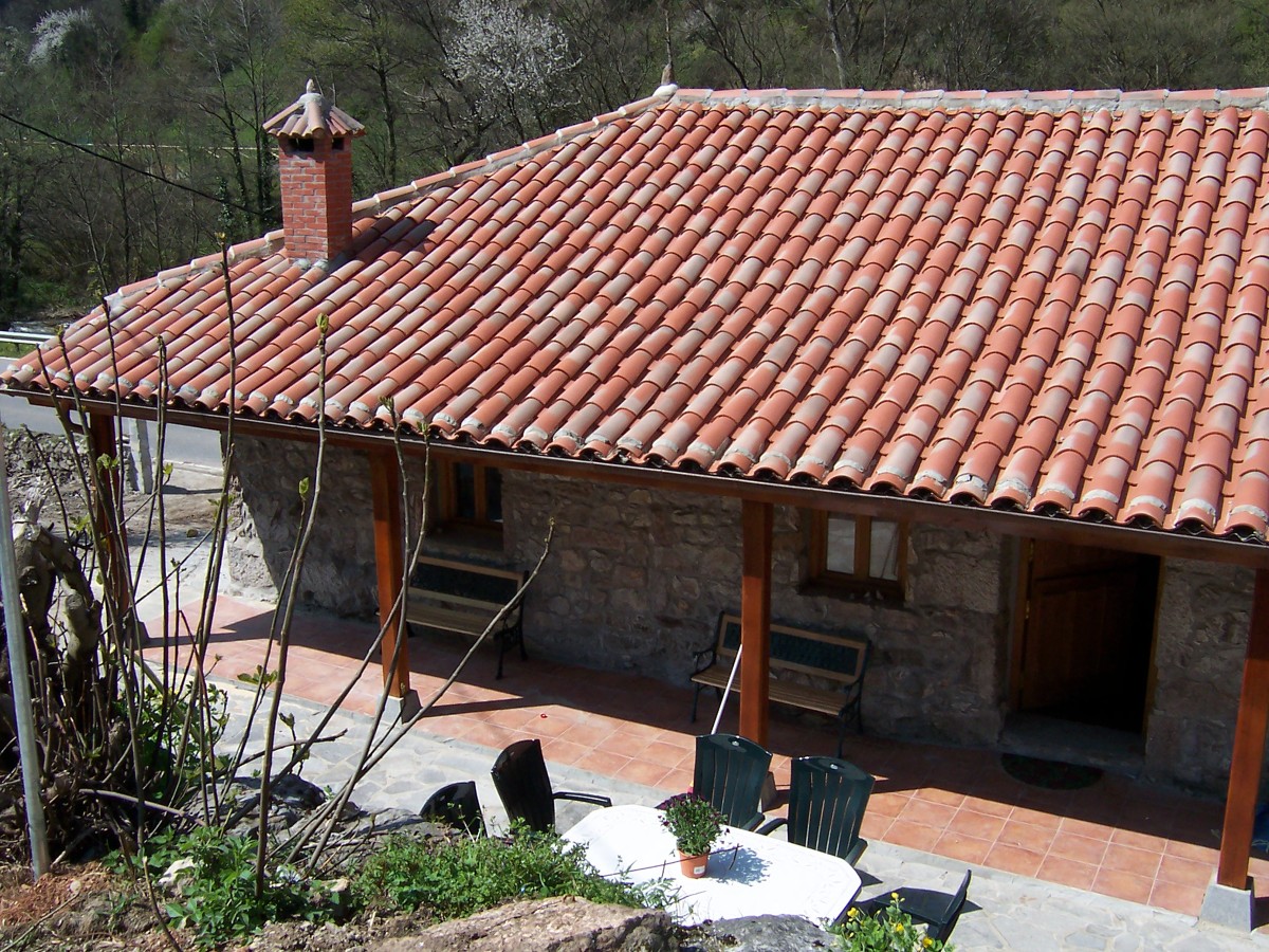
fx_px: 1320
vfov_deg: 39.7
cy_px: 476
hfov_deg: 51.4
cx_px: 634
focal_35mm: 36
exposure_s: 1/500
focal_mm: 5.6
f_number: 5.6
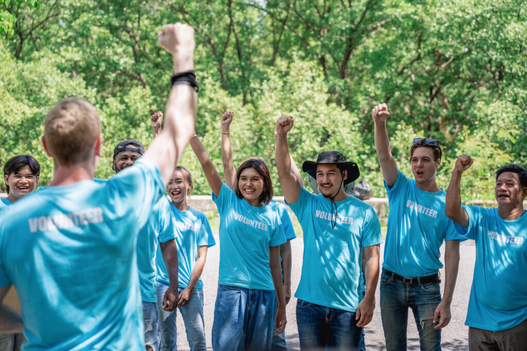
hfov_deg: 28.8
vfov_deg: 19.5
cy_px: 176
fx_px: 1025
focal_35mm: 70
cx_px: 264
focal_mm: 70
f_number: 2.8
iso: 200
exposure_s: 1/1250
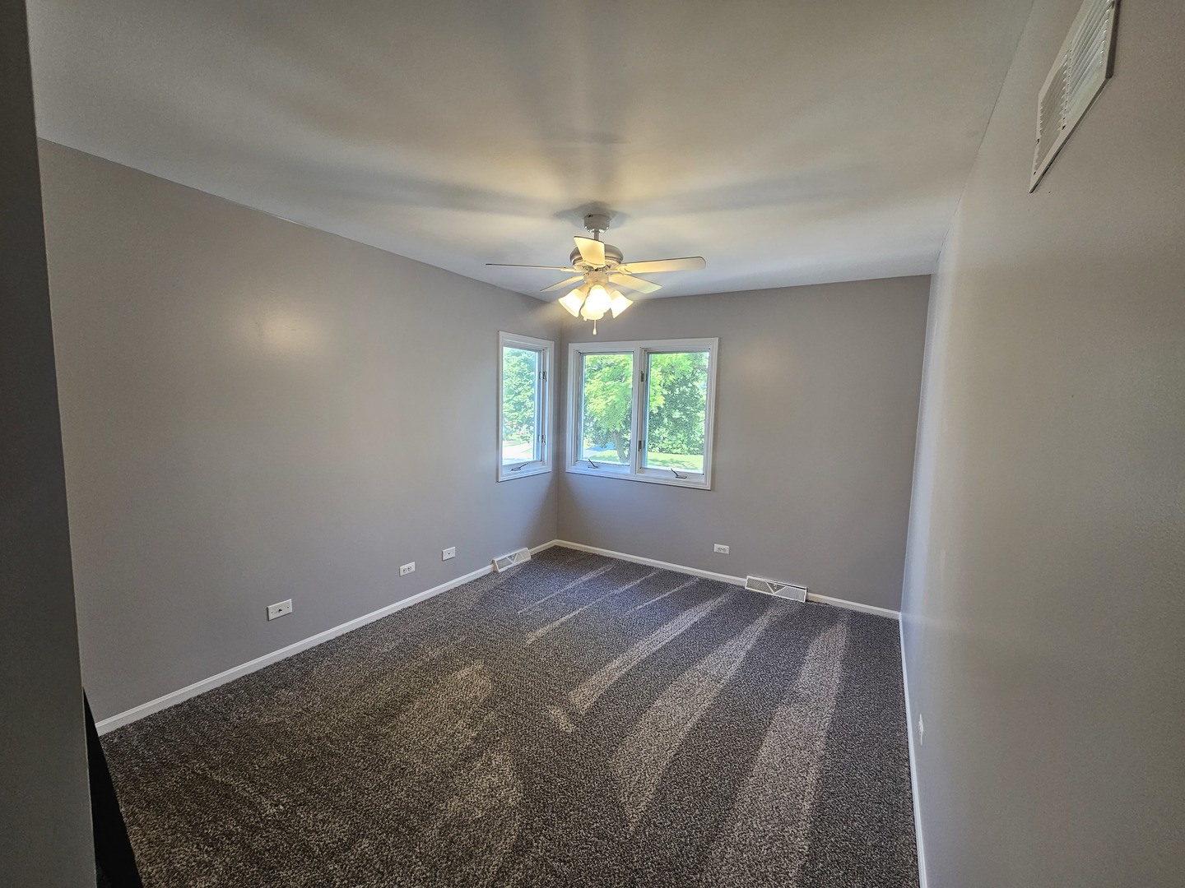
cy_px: 444
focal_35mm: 13
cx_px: 592
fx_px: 445
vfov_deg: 89.9
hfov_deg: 106.2
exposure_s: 1/60
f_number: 2.2
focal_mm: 2.2
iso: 125
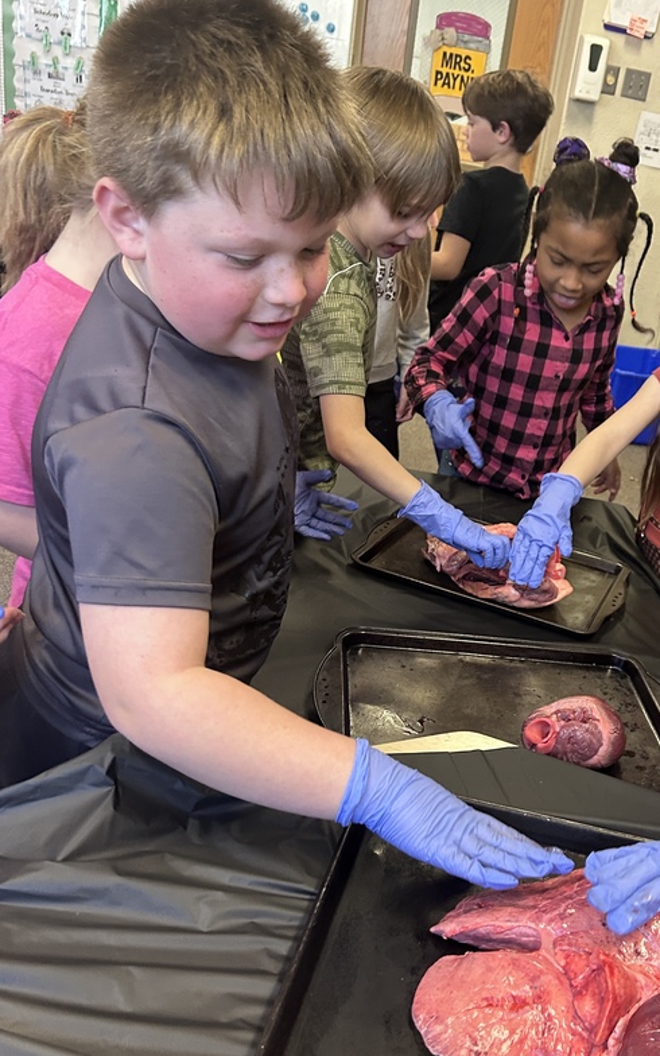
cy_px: 613
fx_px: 1036
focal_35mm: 36
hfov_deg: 34.5
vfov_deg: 53.8
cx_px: 502
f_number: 1.5
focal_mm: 5.7
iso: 250
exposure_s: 1/60
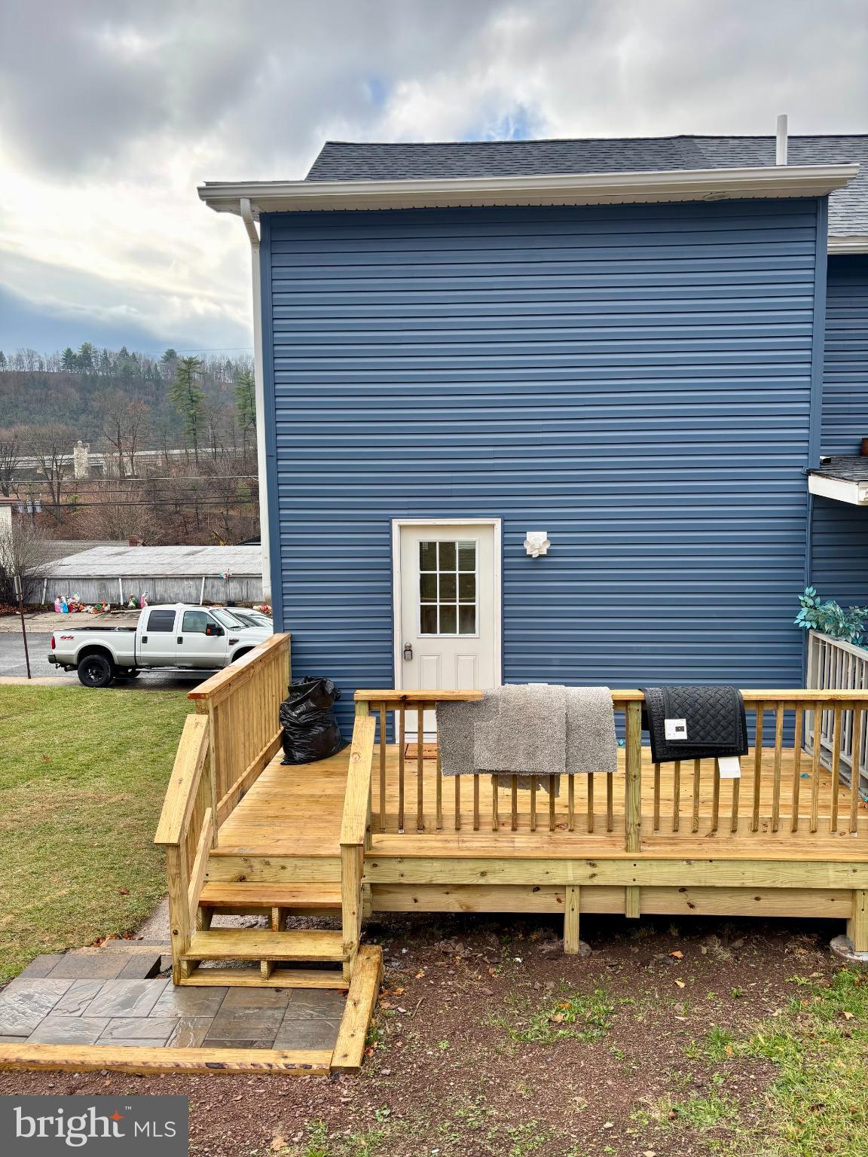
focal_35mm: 26
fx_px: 869
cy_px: 578
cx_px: 434
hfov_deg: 53.1
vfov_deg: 67.3
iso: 50
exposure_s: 1/684
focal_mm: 5.96
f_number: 1.6
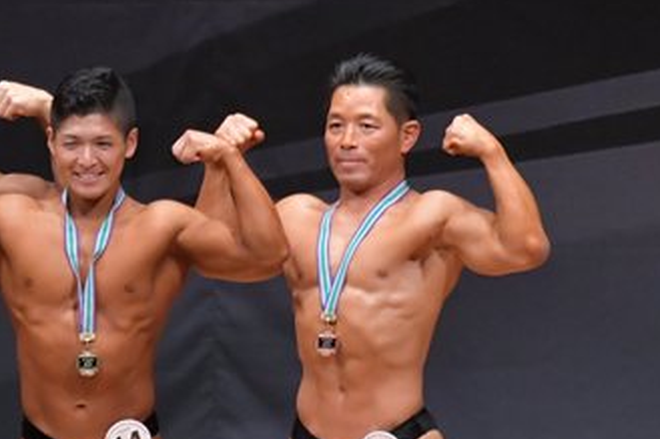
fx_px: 10994
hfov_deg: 3.4
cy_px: 377
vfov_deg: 2.3
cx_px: -77
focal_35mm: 600
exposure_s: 1/400
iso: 6400
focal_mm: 170
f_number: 5.6
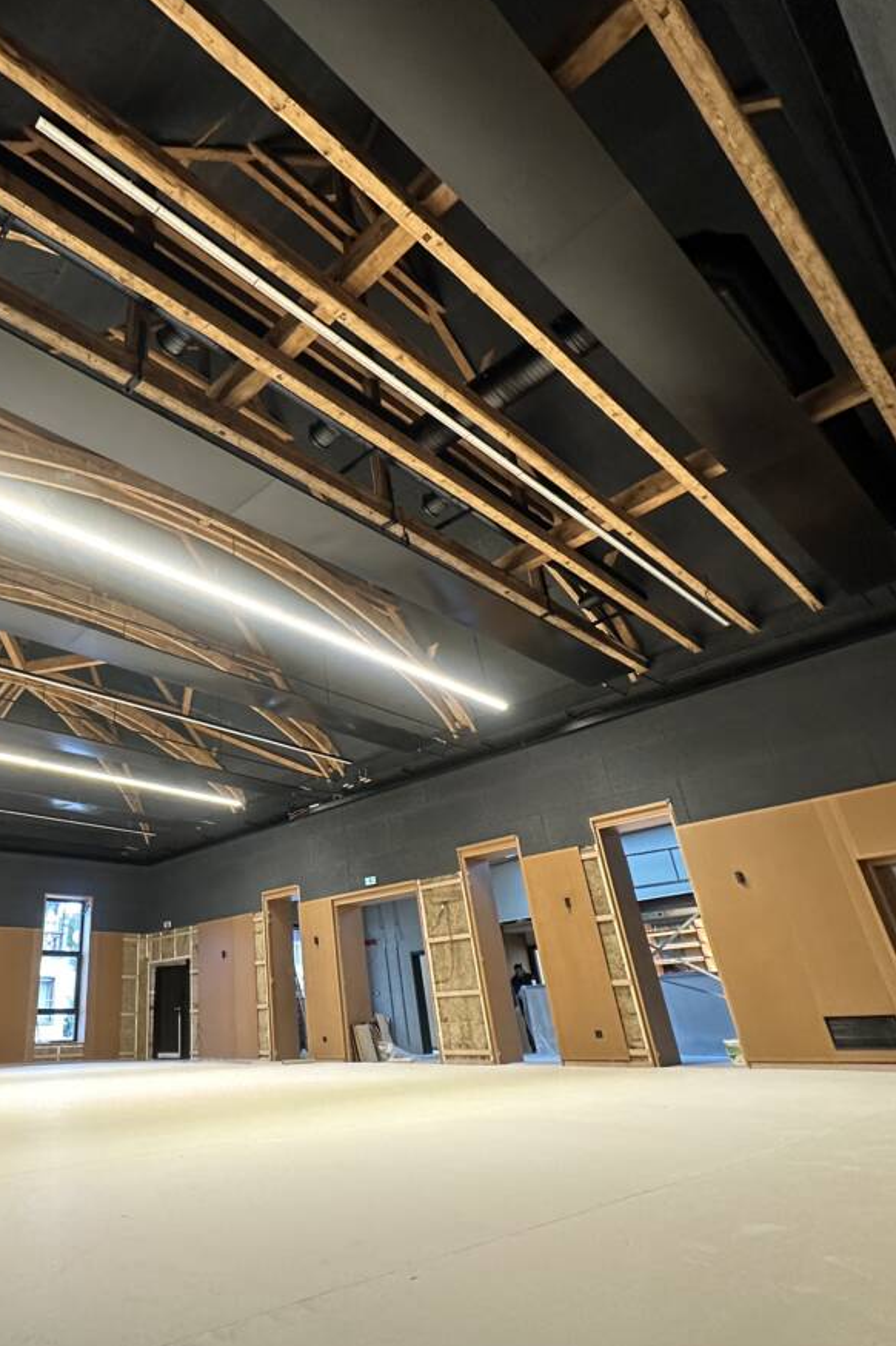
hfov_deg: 58.5
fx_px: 747
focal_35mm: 20
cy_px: 658
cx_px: 220
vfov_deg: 84.0
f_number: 2.2
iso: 500
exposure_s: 1/59
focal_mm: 2.22
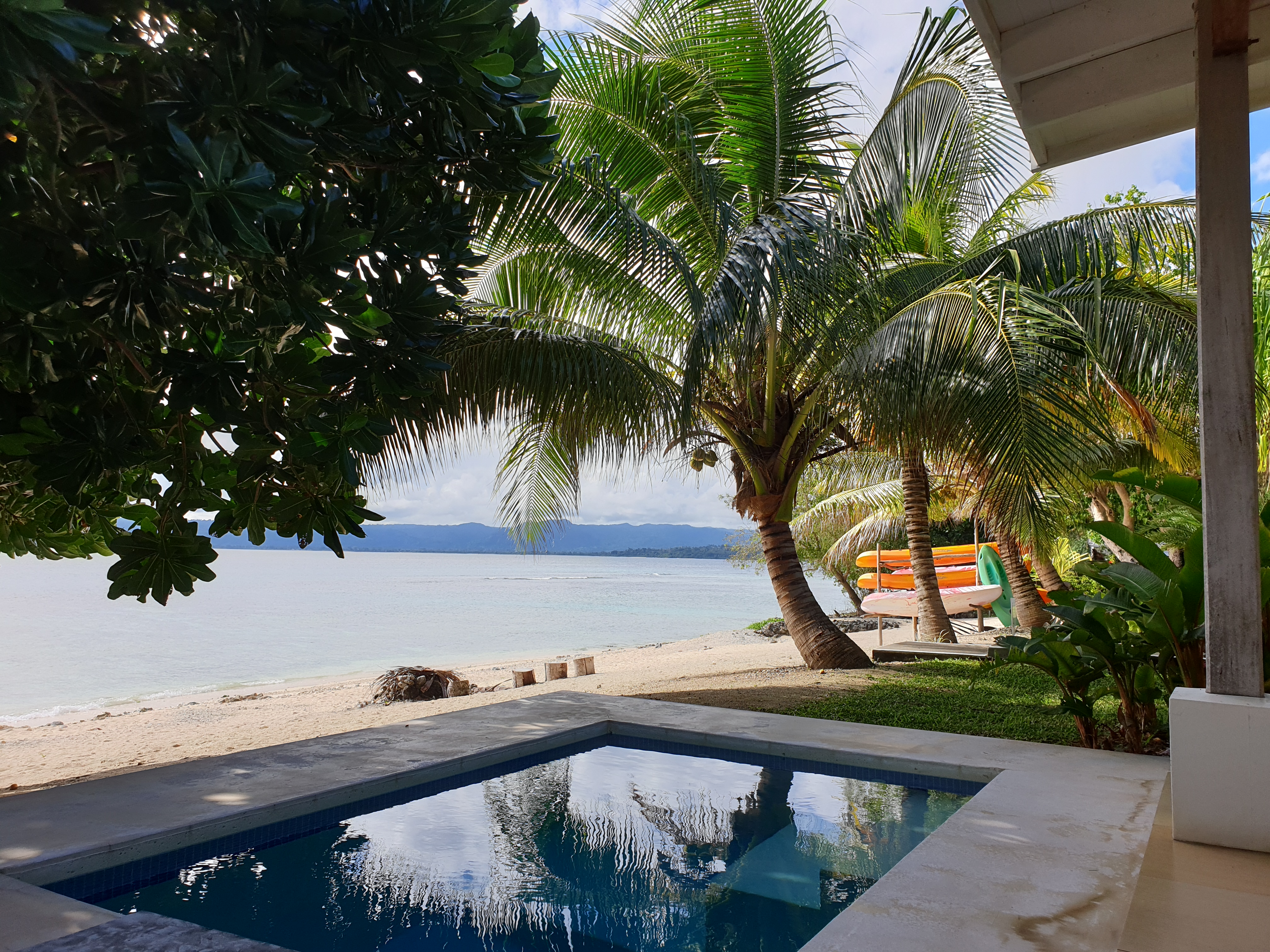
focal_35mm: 26
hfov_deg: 67.3
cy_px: 476
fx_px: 954
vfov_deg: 53.1
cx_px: 635
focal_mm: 4.3
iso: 50
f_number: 2.4
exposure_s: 1/1245
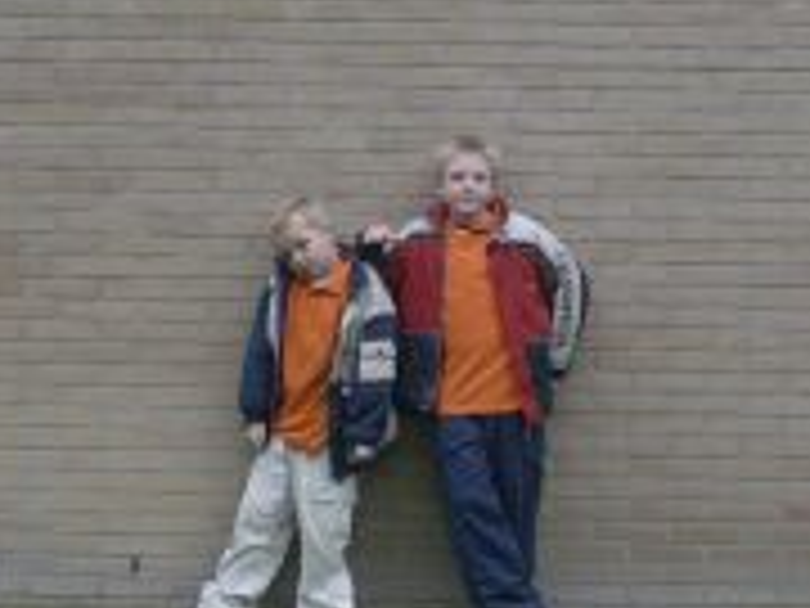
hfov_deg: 17.3
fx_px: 2668
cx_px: 400
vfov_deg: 12.9
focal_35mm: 114
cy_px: 135
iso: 70
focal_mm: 7.9
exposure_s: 1/152
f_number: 3.1
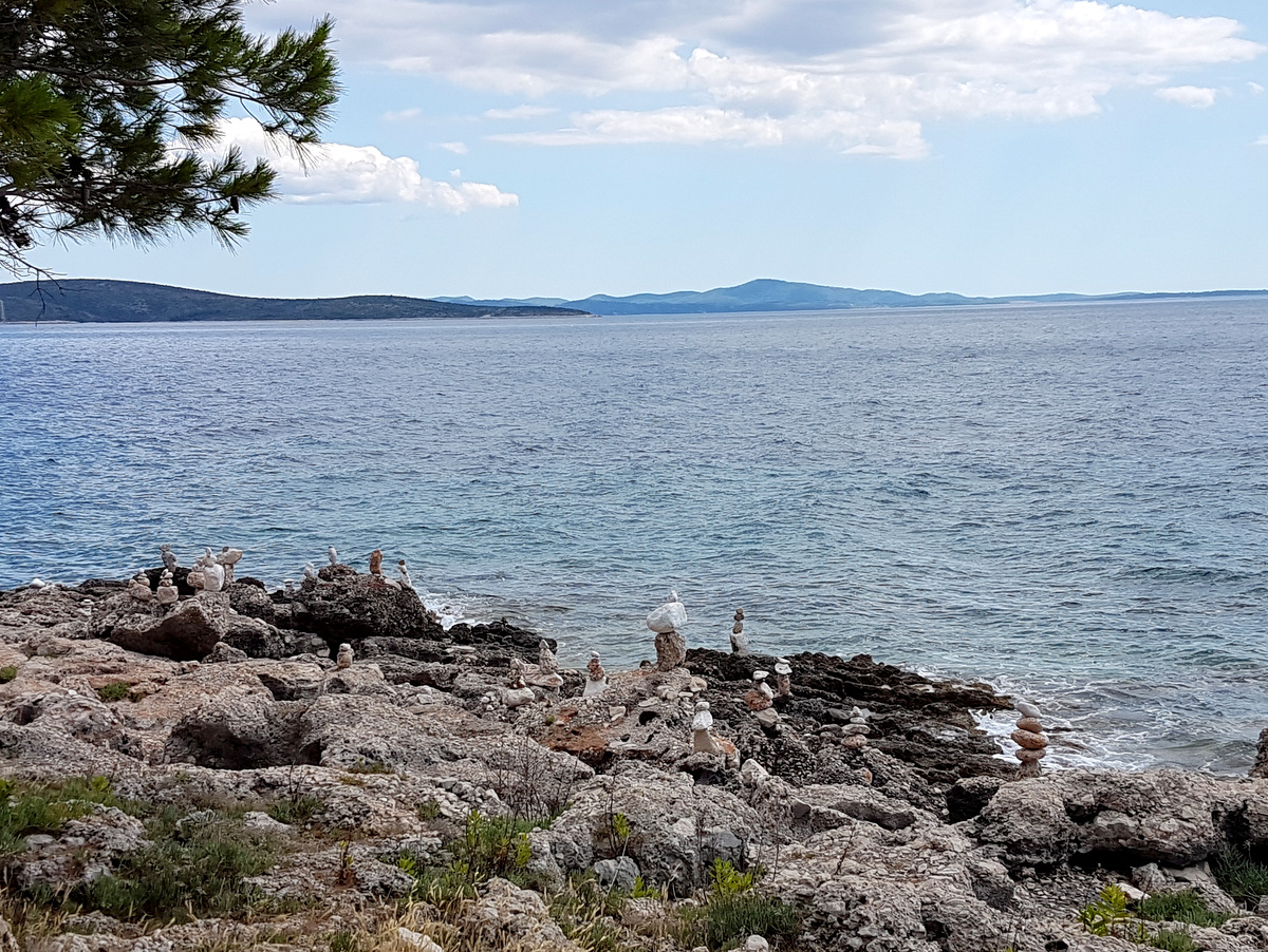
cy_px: 476
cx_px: 634
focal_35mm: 26
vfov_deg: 53.1
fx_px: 953
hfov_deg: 67.3
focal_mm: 4.2
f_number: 1.7
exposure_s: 1/1964
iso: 40
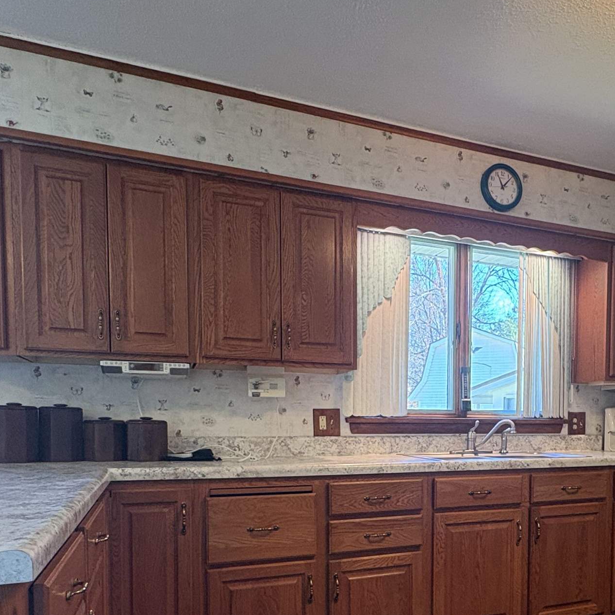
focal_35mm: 30
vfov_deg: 52.0
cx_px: 423
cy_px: 451
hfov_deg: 52.7
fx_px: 603
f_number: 2.2
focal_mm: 2.22
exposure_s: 1/60
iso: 320
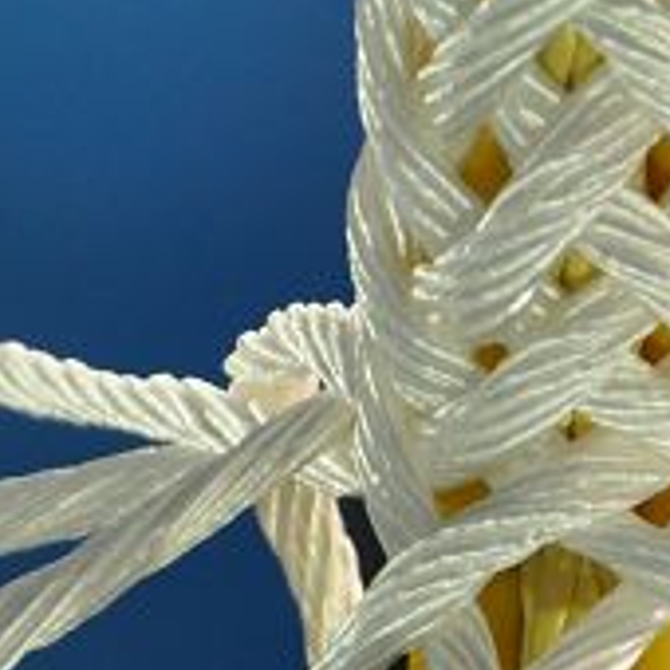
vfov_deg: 3.1
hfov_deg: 3.1
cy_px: 836
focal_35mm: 567
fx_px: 12412
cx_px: 623
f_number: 5.6
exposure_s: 1/30
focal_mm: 105
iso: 1100
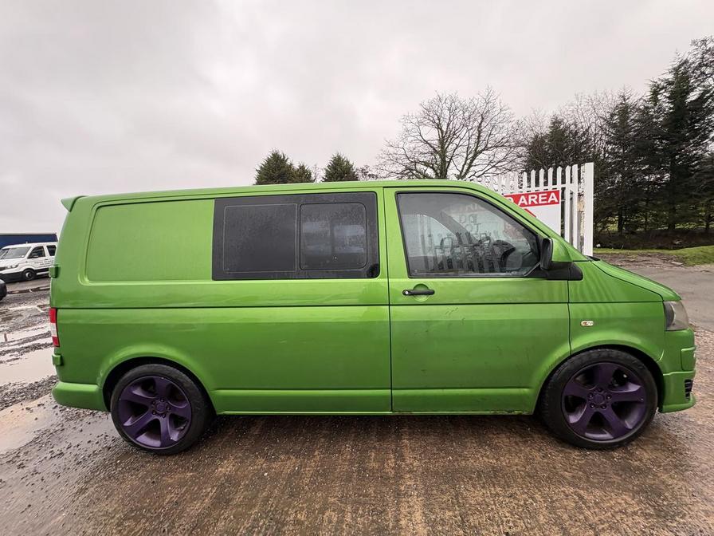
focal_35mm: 14
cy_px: 268
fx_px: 289
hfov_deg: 102.1
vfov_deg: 85.7
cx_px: 357
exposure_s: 1/99
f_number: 2.2
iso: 80
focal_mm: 2.22
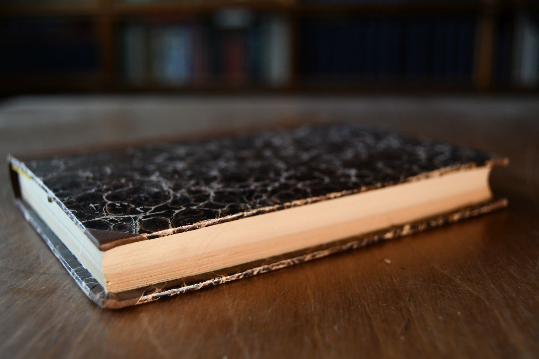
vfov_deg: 34.2
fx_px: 584
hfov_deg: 49.6
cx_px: 270
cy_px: 180
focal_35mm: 39
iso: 800
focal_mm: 26
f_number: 4
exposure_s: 1/125
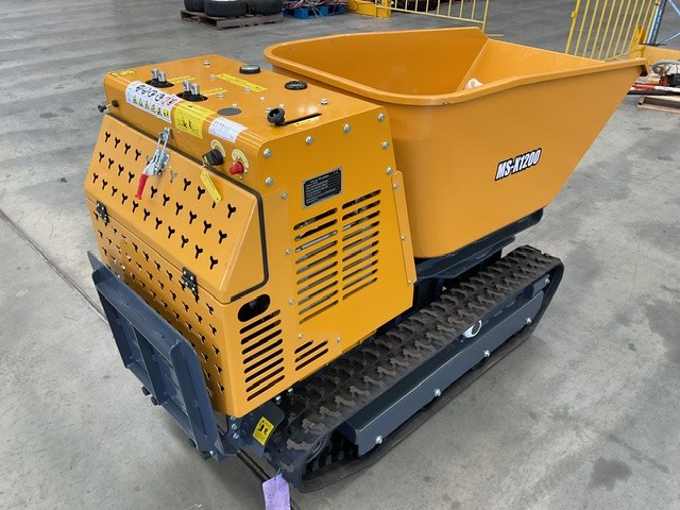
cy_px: 255
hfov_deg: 61.7
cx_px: 340
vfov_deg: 48.2
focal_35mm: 29
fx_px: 570
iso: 64
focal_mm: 3
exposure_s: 1/100
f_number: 1.8
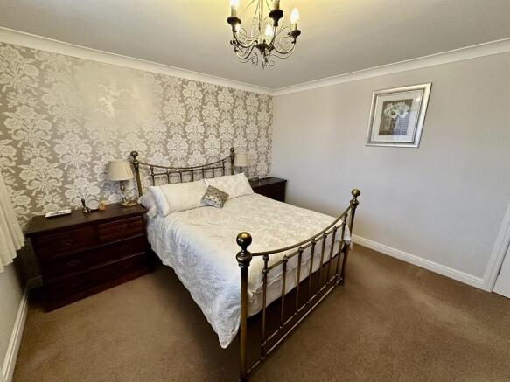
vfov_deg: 85.7
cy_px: 191
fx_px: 206
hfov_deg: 102.1
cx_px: 255
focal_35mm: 14
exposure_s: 1/100
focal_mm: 2.22
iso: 320
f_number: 2.2
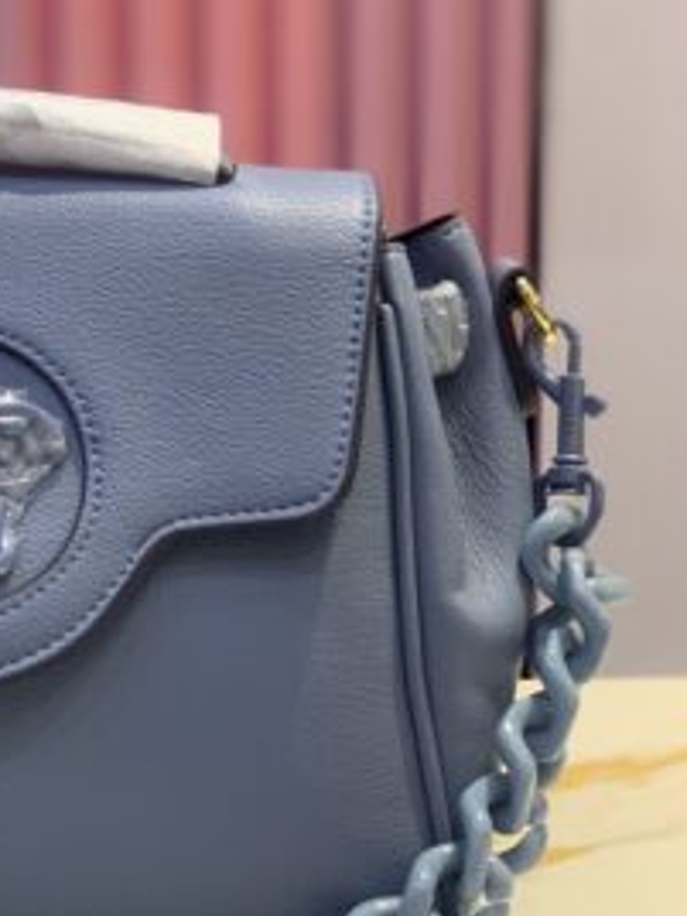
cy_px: 268
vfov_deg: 17.7
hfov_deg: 13.2
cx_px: 34
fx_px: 2937
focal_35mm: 111
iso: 100
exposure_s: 1/100
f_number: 2.4
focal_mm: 6
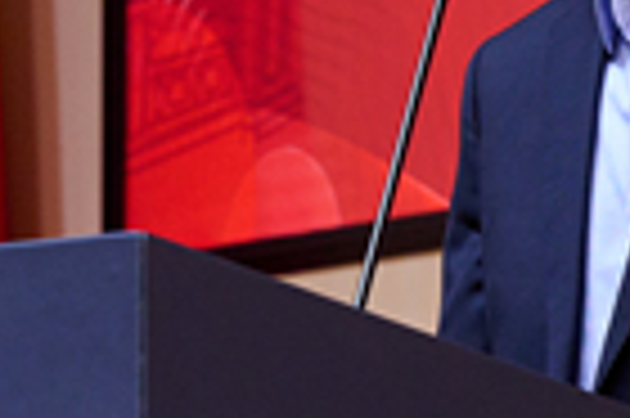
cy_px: -124
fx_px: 10103
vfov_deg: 2.4
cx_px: 432
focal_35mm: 578
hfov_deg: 3.6
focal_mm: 135
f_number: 7.1
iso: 1250
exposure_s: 1/60
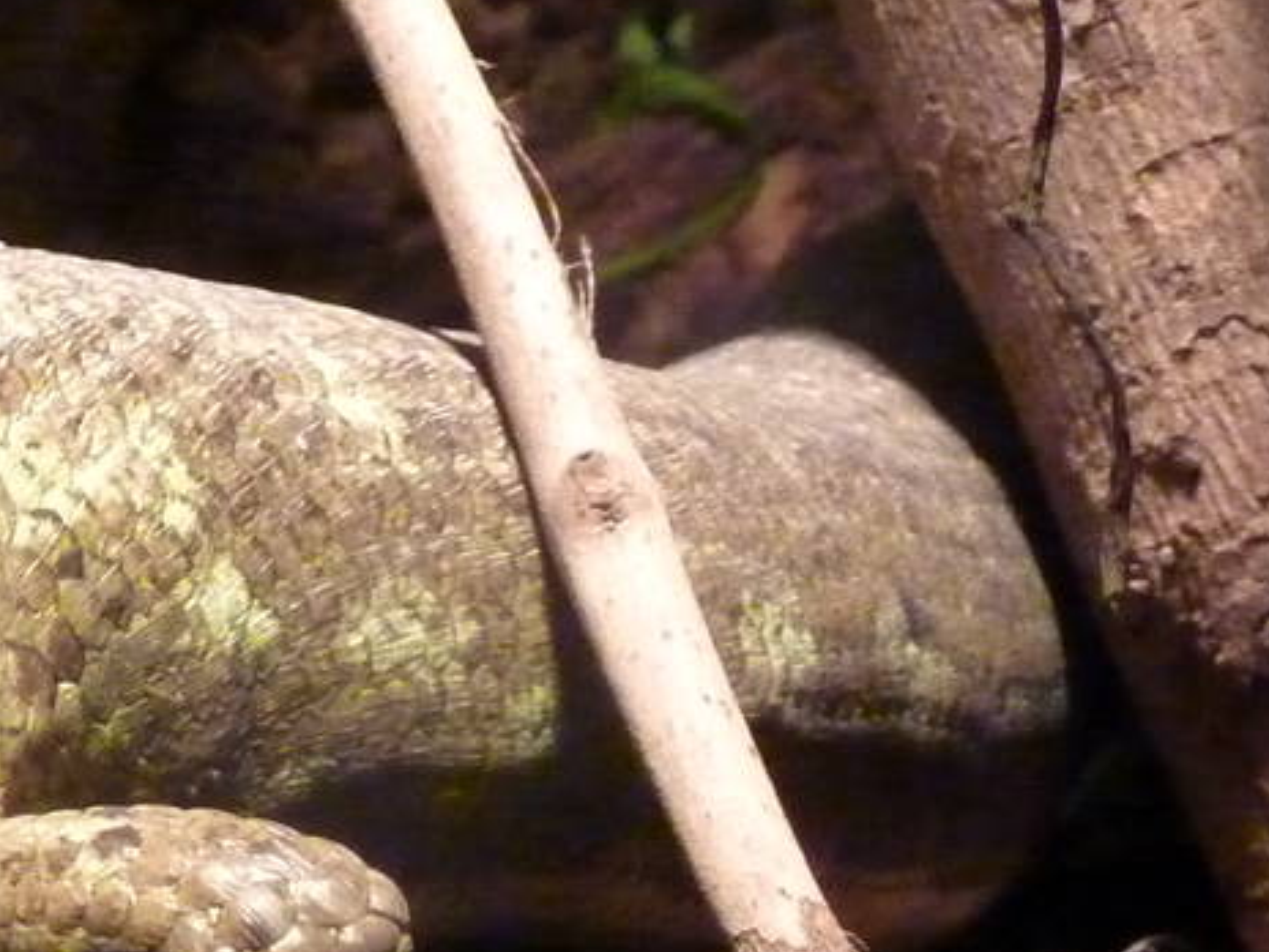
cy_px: 687
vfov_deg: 5.5
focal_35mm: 269
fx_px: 9861
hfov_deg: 7.3
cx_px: -290
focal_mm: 12.8
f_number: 4.2
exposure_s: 1/30
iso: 800
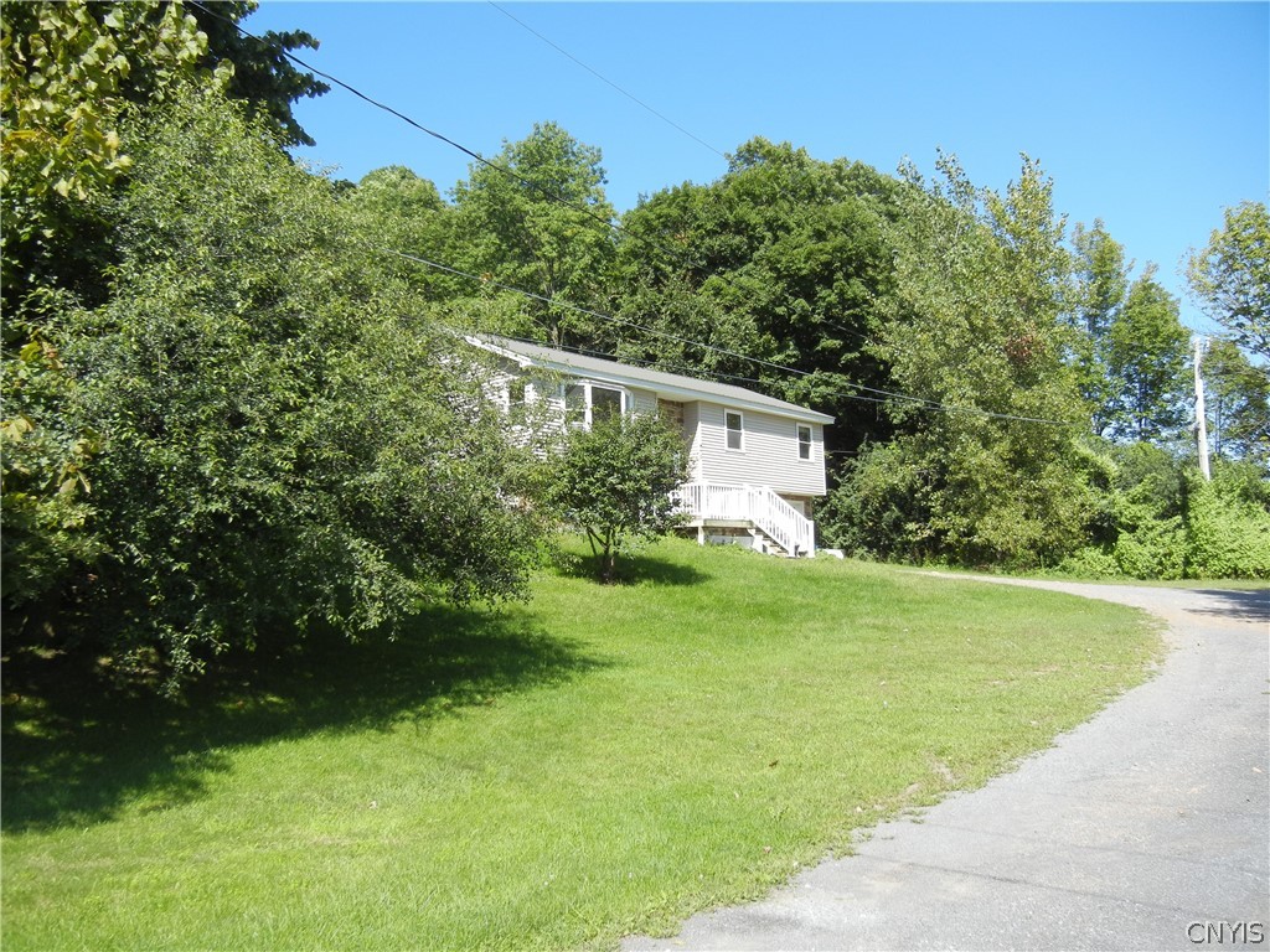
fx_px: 1101
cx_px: 635
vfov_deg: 46.8
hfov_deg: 60.0
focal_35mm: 30
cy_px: 476
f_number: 3.5
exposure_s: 1/690
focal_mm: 5.4
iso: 160
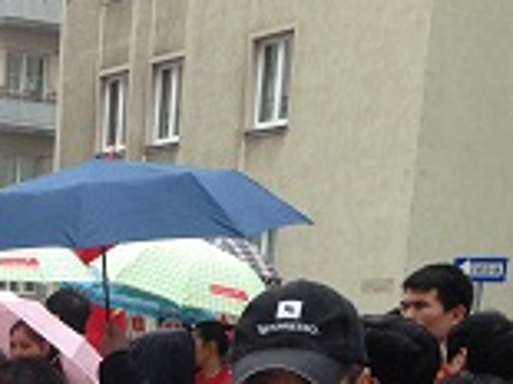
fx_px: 1422
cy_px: 521
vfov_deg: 14.6
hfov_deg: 19.9
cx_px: 10
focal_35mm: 96
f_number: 2.4
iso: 50
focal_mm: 4.12
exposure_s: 1/164
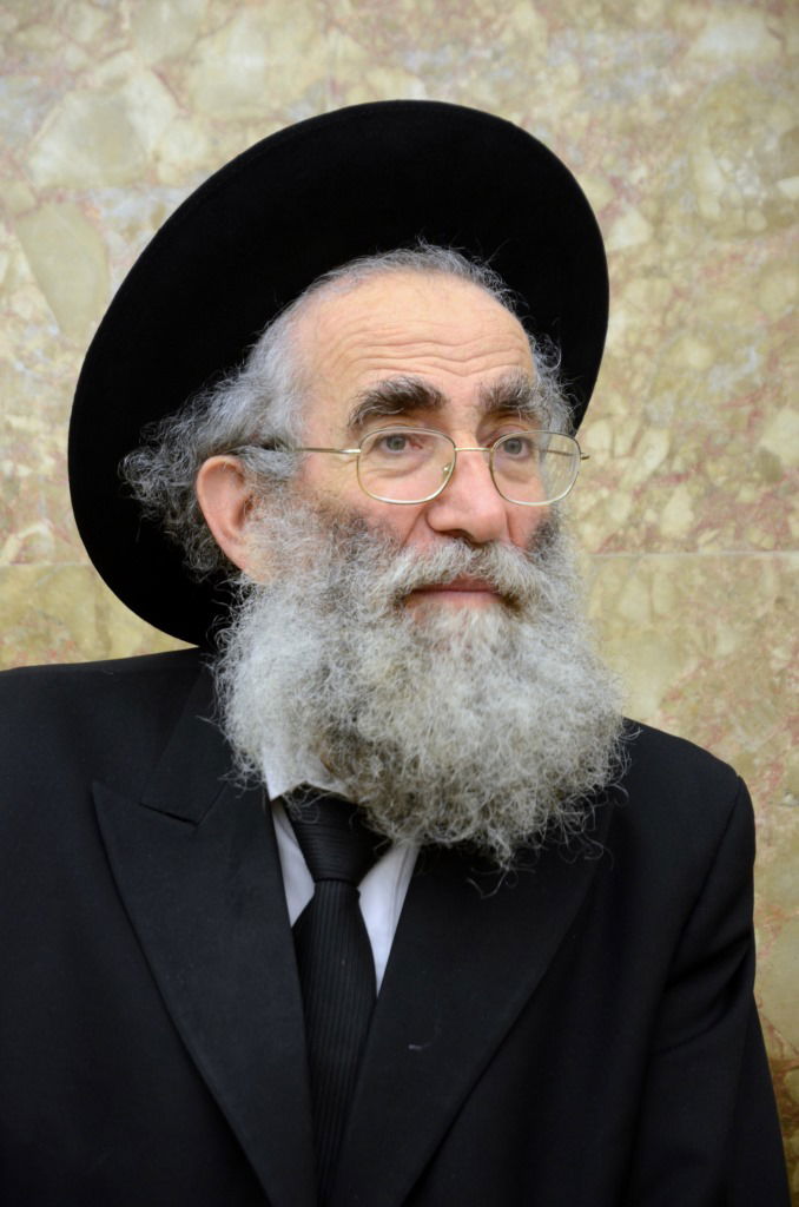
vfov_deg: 19.0
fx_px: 3612
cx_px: 400
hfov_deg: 12.6
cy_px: 604
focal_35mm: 108
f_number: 5.6
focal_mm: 72
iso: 1000
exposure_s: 1/100
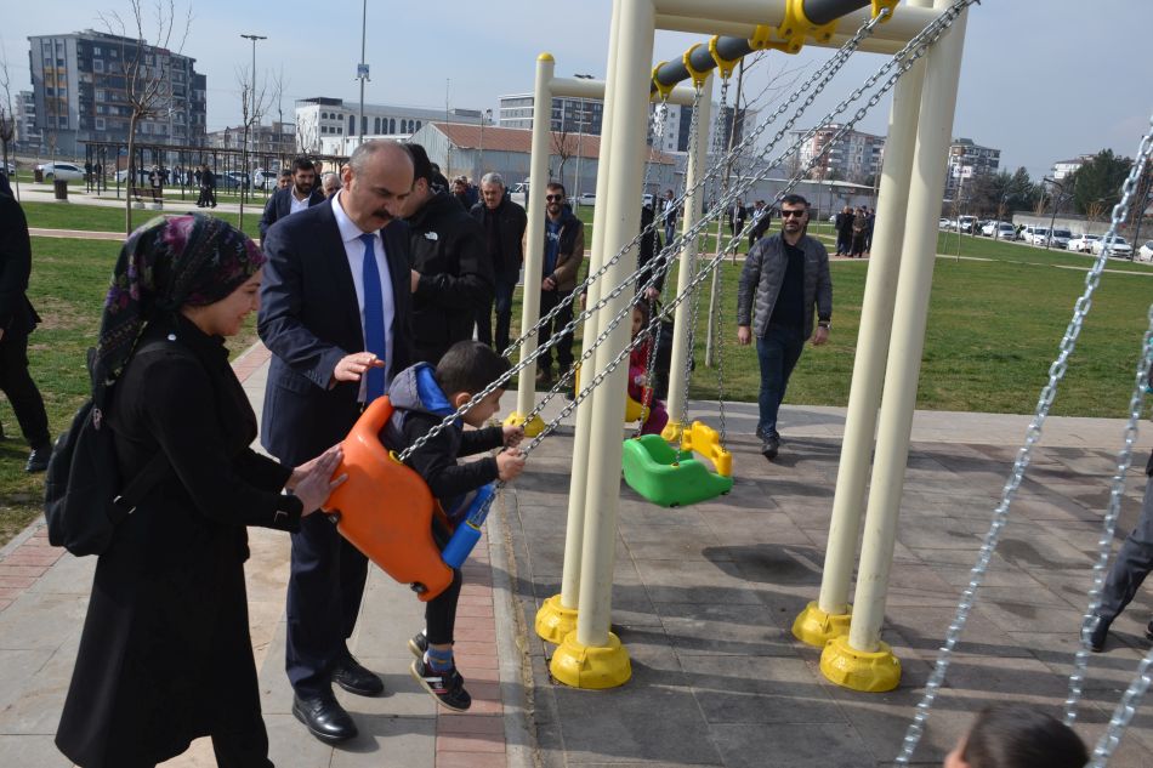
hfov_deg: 61.9
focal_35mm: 30
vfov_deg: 43.6
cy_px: 384
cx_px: 576
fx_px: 961
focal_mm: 20
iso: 100
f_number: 6.3
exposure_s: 1/160
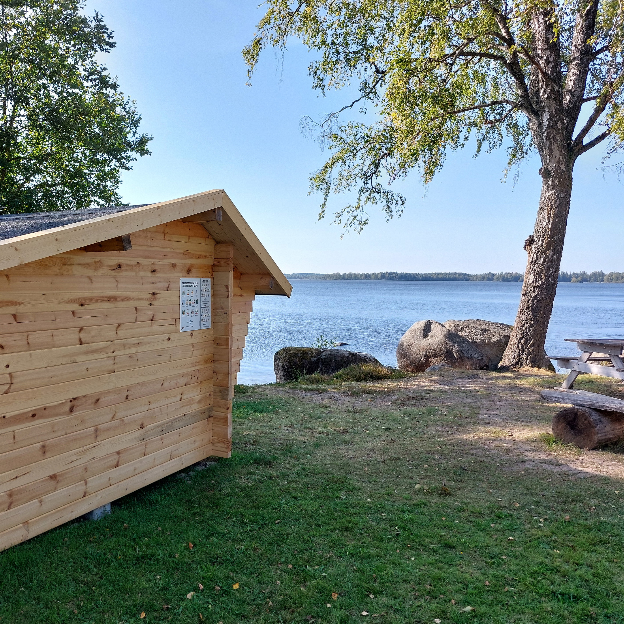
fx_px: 612
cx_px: 204
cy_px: 311
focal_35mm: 30
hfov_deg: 52.9
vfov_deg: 54.0
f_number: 1.8
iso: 25
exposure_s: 1/372
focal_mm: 5.23
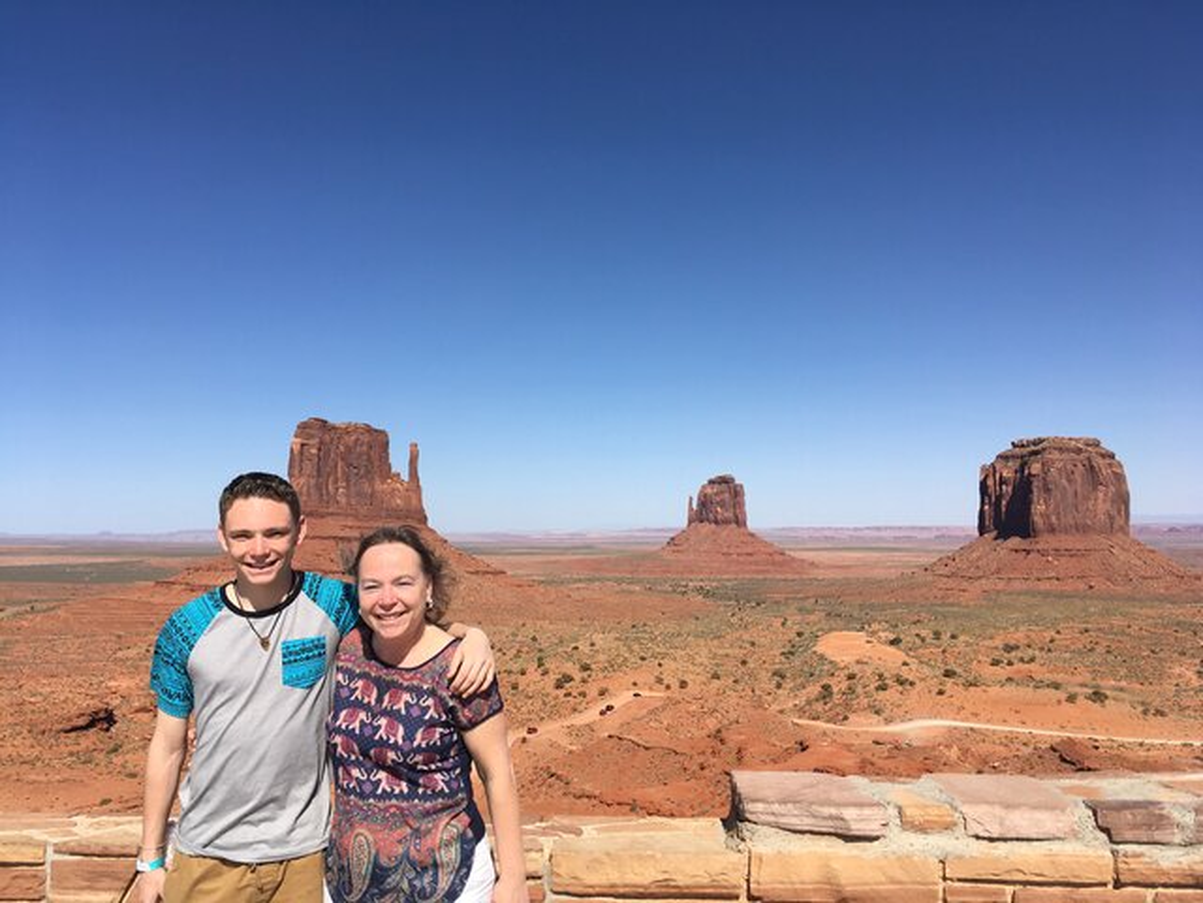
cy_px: 452
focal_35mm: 29
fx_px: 1008
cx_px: 602
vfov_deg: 48.2
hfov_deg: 61.7
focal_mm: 4.15
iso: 25
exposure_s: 1/2481
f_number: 2.2
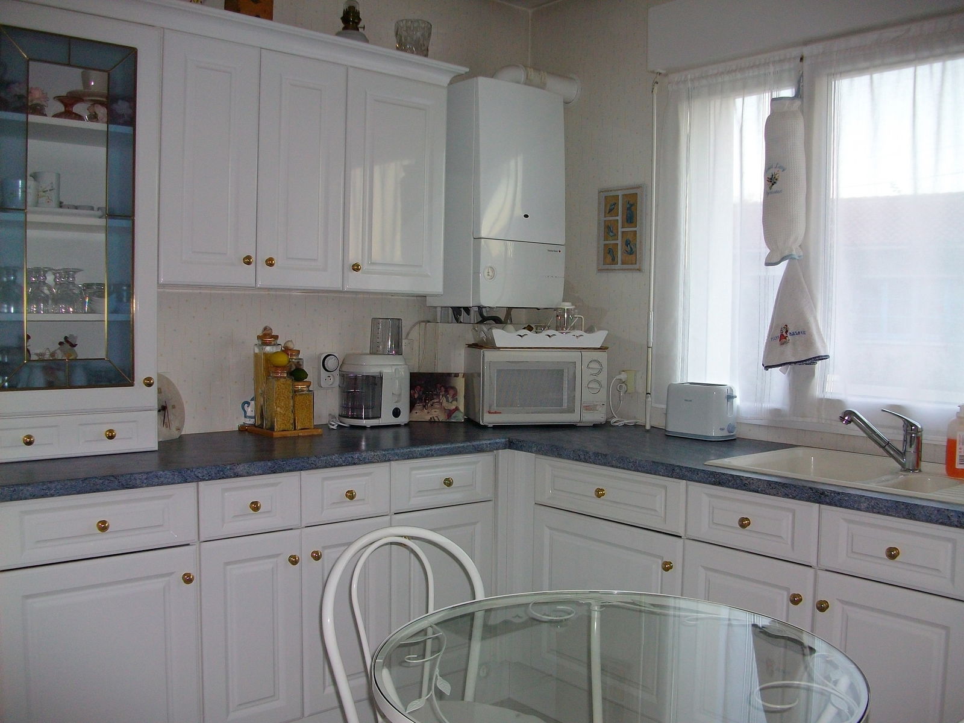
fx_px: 891
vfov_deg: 44.2
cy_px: 362
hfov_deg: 56.8
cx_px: 482
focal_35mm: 32
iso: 125
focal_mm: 5.7
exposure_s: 1/40
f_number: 2.9
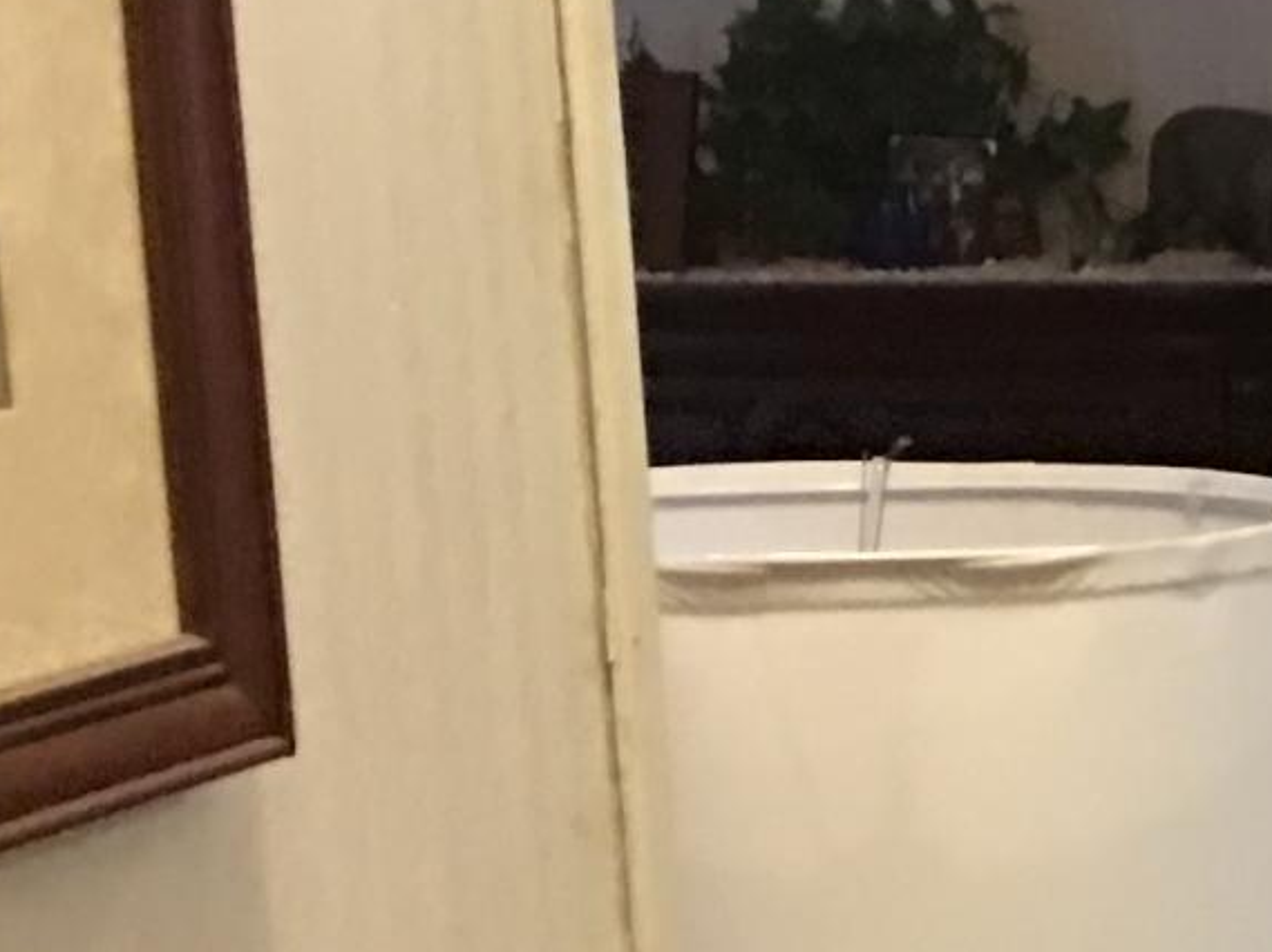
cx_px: 2582
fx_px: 5619
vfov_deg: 9.6
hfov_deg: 11.6
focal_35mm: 153
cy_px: 1019
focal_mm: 4.15
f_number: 2.2
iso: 80
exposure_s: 1/4
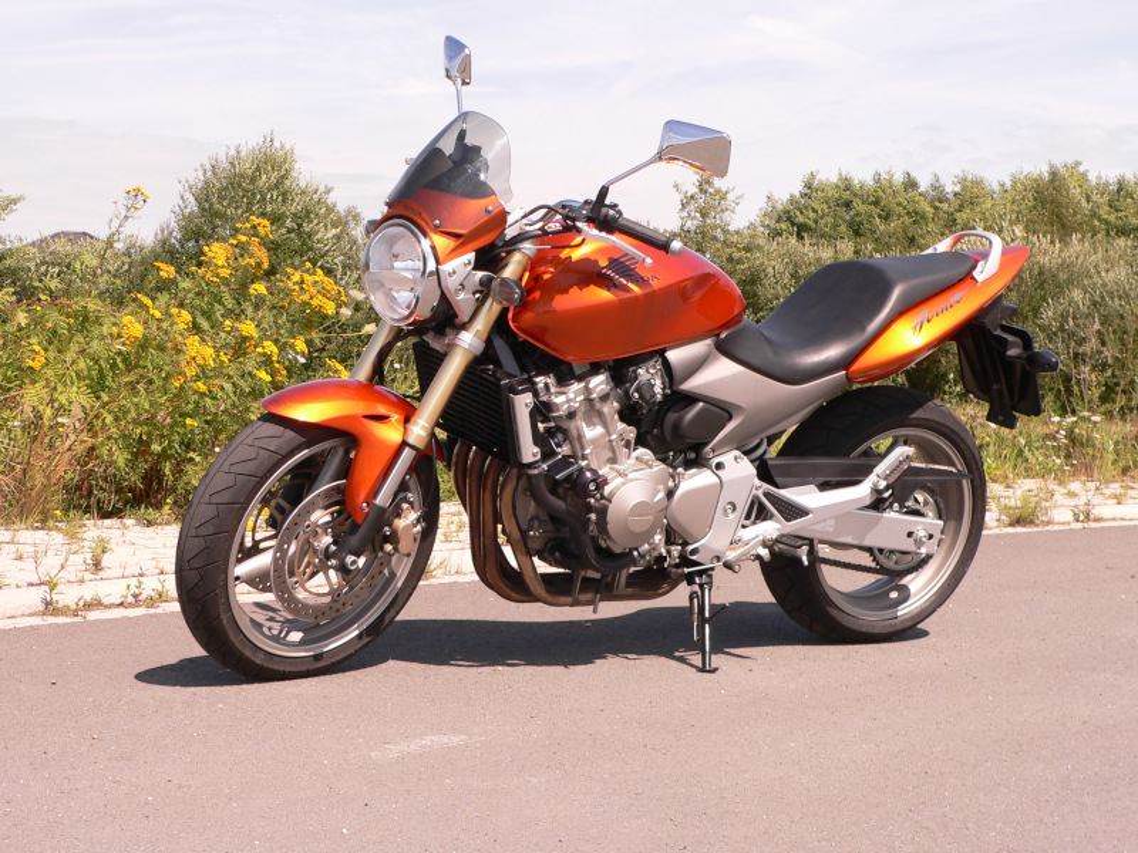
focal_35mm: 58
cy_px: 426
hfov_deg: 33.2
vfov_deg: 25.2
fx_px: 1907
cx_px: 569
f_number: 4
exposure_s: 1/400
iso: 80
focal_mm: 9.6
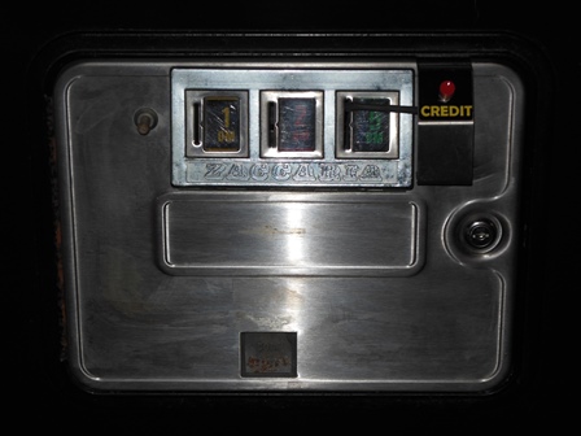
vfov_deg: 17.0
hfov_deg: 22.5
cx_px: 290
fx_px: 1460
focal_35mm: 87
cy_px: 218
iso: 125
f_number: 4.6
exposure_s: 1/60
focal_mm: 15.5
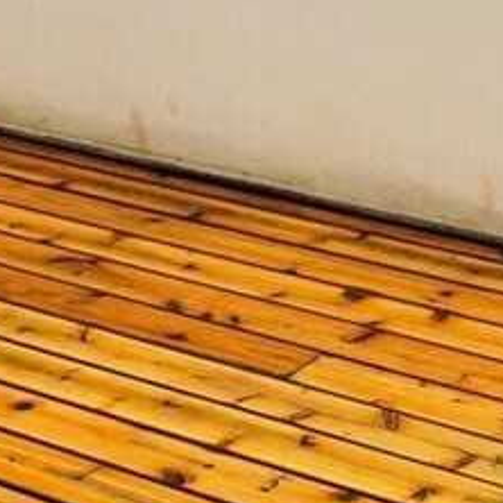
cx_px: 552
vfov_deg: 14.7
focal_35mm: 104
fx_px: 1710
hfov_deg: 16.3
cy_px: -393
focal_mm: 16
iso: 1600
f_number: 8
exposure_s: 1/1000
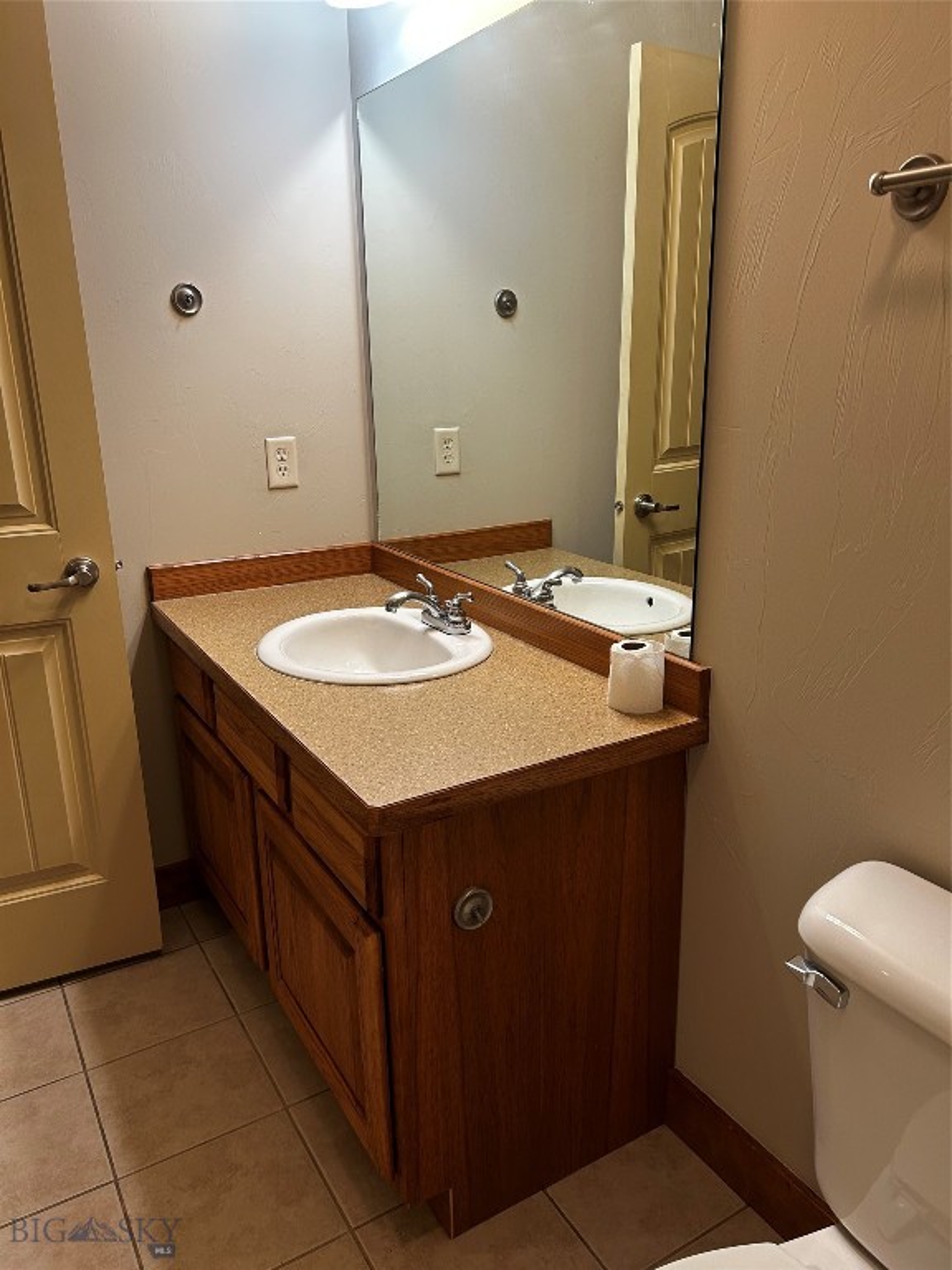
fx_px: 953
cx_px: 476
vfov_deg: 67.3
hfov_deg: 53.1
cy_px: 635
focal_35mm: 26
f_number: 1.5
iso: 64
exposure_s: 1/60
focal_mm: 5.7
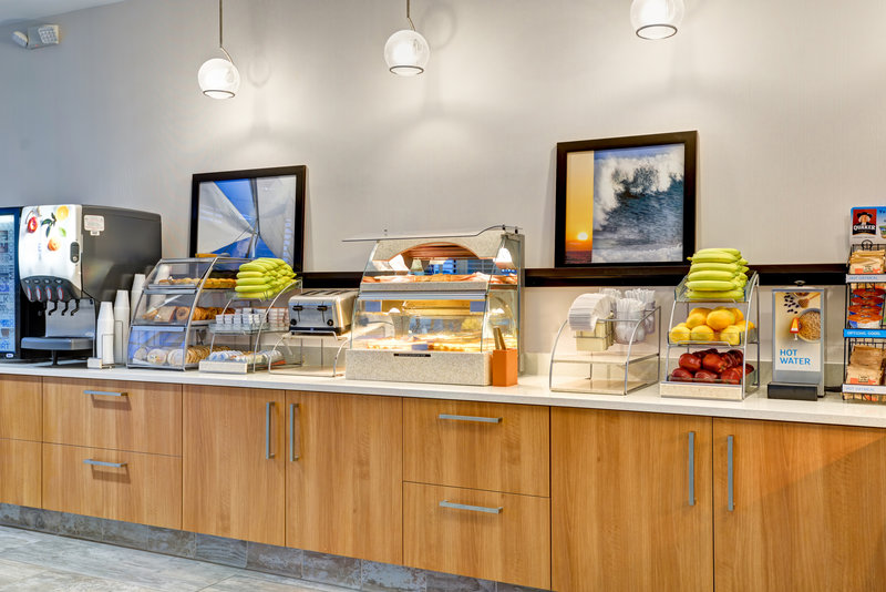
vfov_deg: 37.9
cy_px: 296
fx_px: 862
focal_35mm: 35
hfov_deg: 54.4
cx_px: 443
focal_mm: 35
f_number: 5.6
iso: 400
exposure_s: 1/13
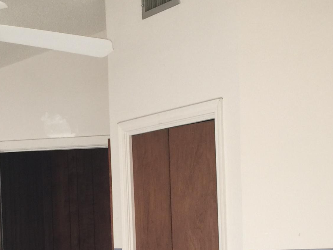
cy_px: 230
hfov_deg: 25.3
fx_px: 741
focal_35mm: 77
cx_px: 131
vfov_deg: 18.8
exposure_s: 1/40
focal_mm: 4.15
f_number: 2.2
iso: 32
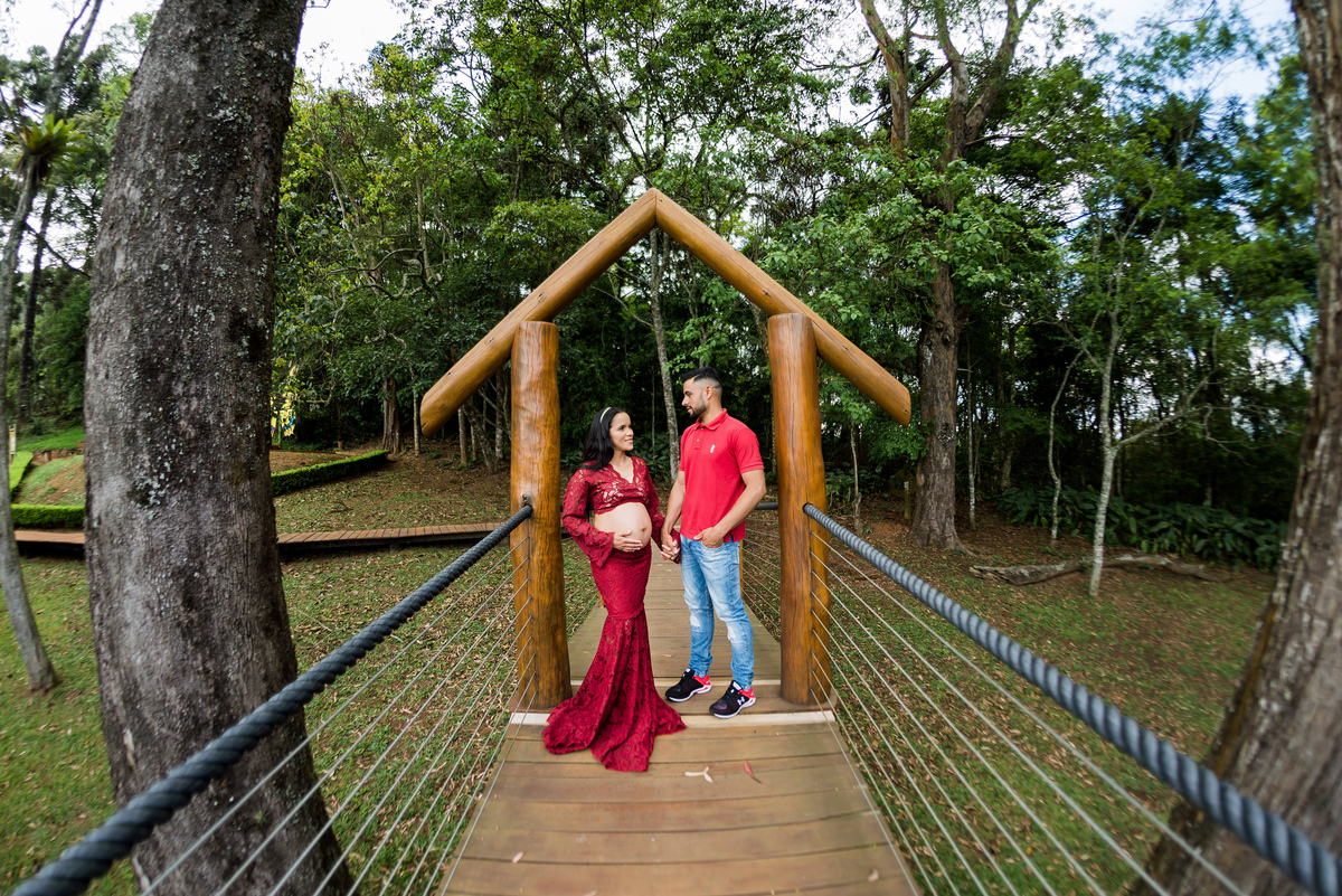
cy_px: 448
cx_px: 671
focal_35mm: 15
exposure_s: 1/200
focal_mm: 15
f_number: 2.8
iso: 125
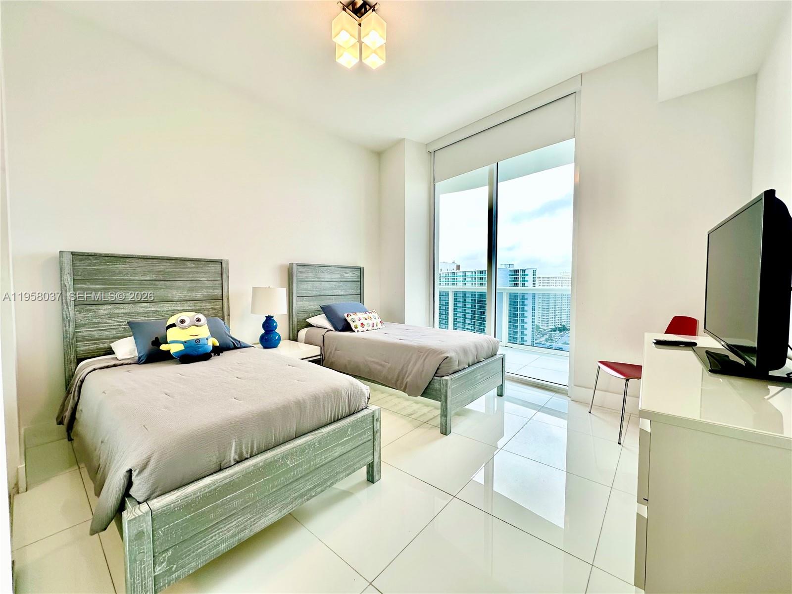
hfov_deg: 102.1
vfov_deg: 85.7
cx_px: 396
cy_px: 297
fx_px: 320
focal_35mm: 14
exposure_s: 1/120
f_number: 2.2
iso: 50
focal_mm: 2.22
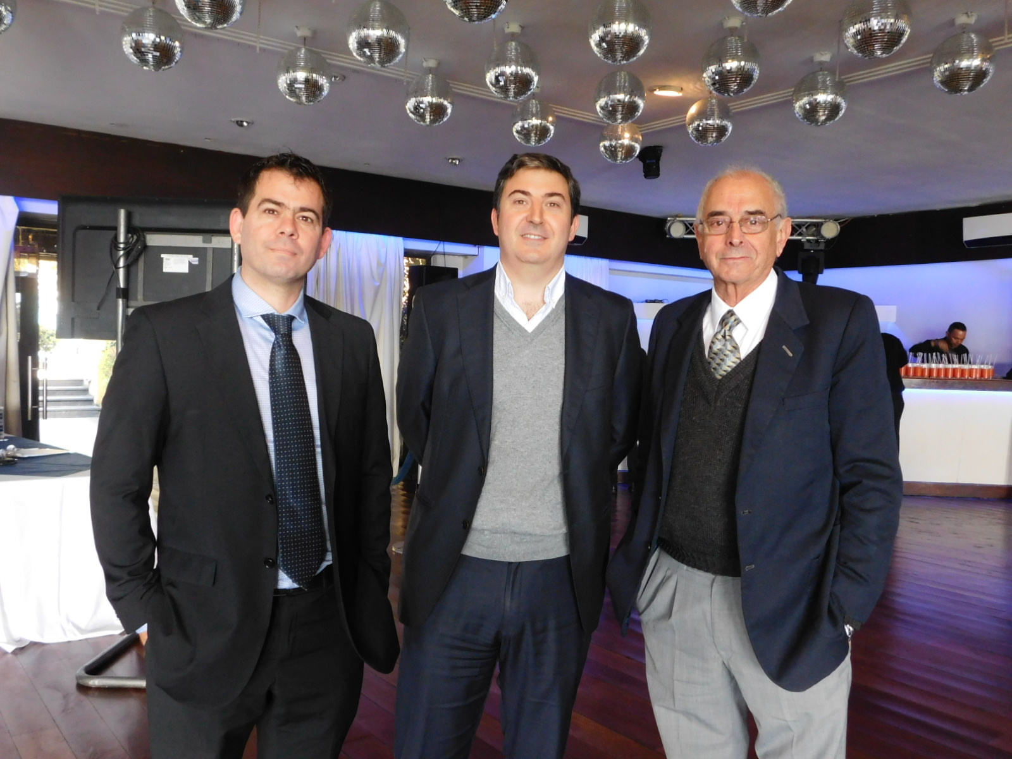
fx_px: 877
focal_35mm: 30
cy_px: 380
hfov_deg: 60.0
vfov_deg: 46.8
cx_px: 506
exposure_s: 1/20
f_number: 3.2
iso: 400
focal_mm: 5.3
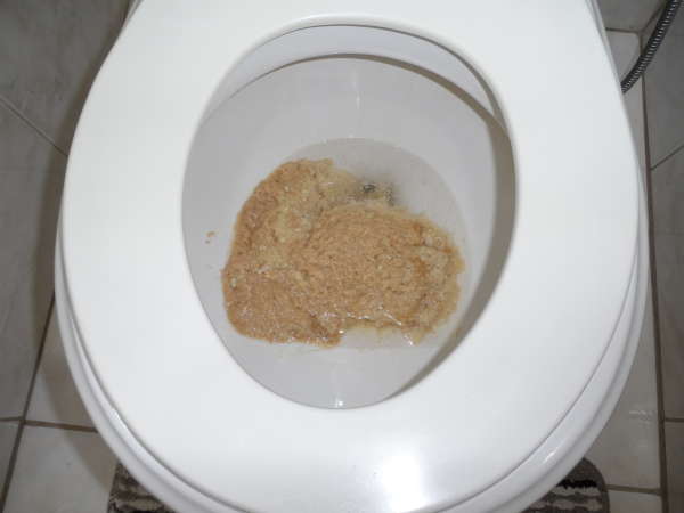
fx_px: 474
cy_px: 256
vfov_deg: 56.8
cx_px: 342
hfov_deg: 71.6
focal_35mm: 24
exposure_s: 1/15
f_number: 3.2
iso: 100
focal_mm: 4
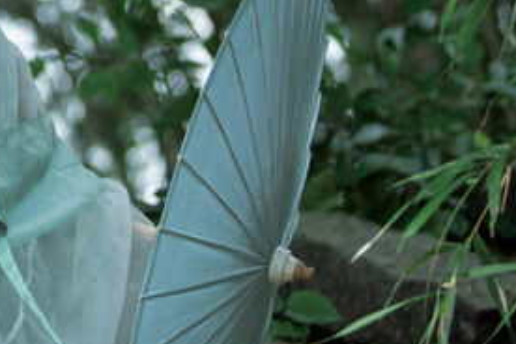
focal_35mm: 358
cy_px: -260
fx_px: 5131
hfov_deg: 5.7
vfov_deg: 3.8
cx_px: -357
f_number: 2.8
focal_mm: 95
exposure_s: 1/200
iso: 200
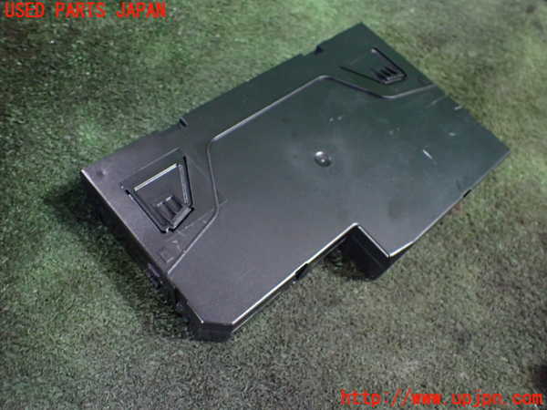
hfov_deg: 60.0
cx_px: 274
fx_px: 474
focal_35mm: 30
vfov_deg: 46.8
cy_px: 205
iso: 800
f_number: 2.3
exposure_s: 1/50
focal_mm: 5.4
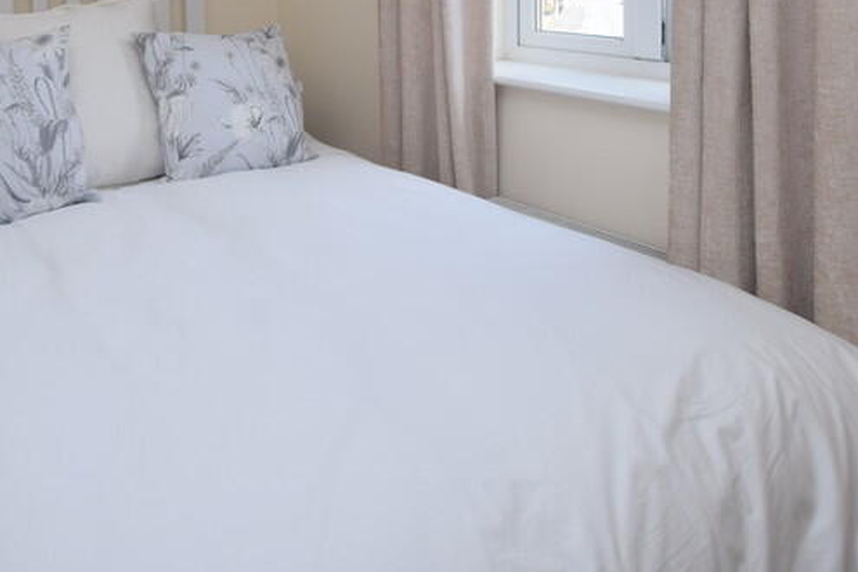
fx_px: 739
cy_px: -11
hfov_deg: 58.7
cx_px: 277
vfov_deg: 37.4
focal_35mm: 31
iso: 400
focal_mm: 10
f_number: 7.1
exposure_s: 1/200
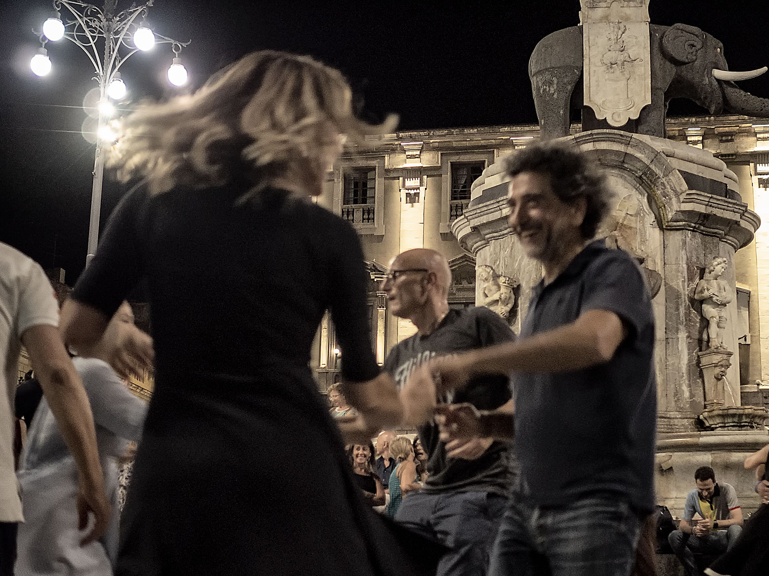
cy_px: 347
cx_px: 473
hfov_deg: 39.4
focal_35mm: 48
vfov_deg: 30.2
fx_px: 1066
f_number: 1.8
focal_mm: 17
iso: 1600
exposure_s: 1/60
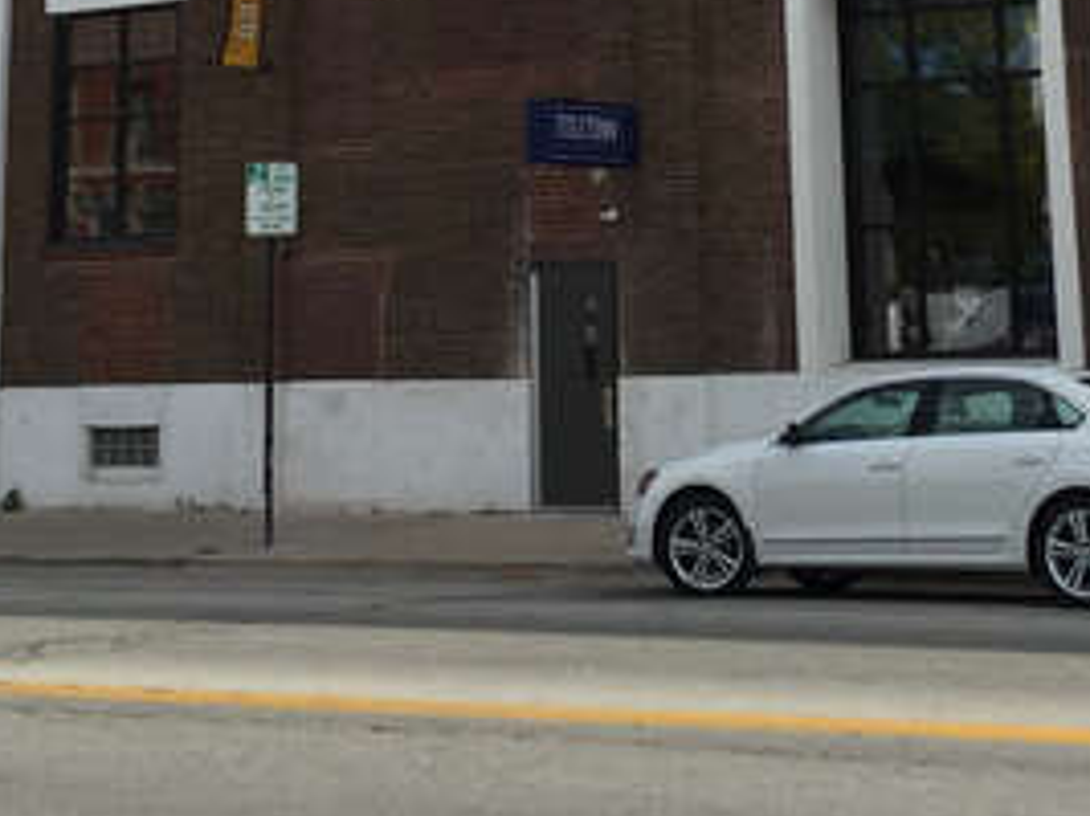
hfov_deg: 22.4
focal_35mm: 87
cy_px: -343
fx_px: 2738
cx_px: 731
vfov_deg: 15.8
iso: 32
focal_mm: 4.15
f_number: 2.2
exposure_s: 1/2326
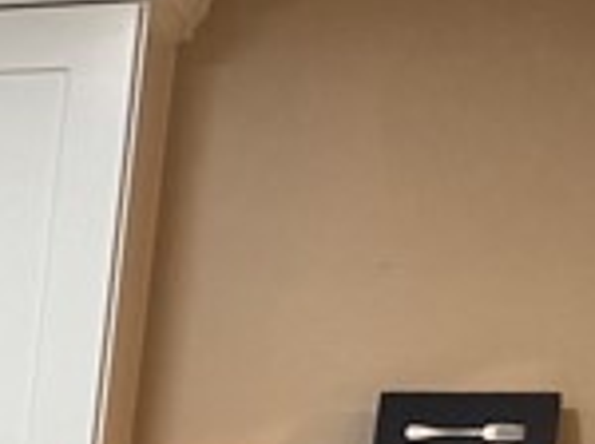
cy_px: 1074
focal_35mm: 164
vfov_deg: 8.3
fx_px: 2814
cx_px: -1150
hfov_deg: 9.6
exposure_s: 1/60
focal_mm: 6.76
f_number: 1.78
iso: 125
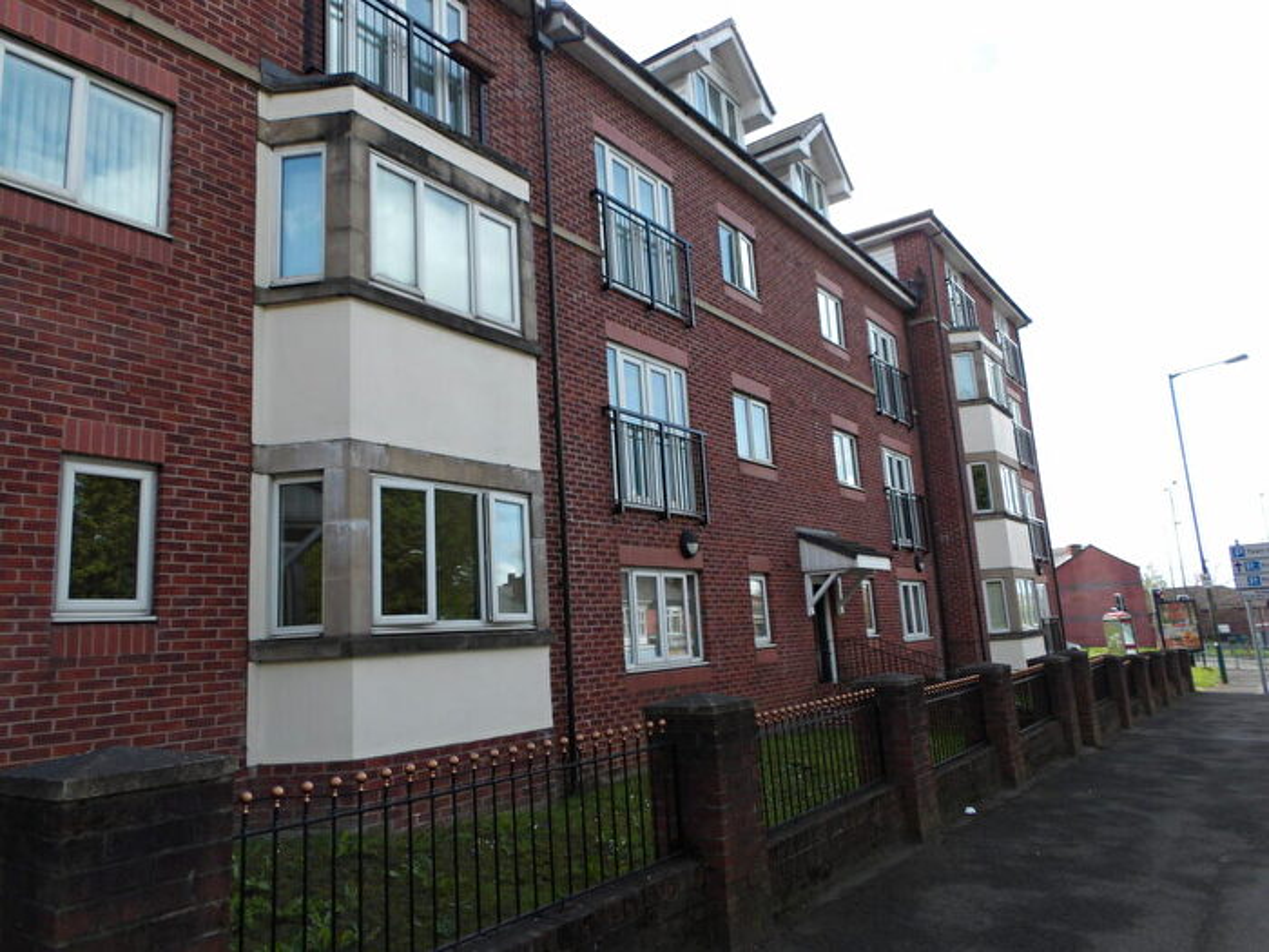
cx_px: 634
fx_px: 880
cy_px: 476
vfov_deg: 56.8
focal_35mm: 24
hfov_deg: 71.6
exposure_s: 1/319
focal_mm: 4.3
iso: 100
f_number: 4.1
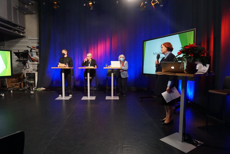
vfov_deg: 53.1
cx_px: 115
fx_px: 153
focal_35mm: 24
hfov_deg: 73.7
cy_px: 77
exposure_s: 1/160
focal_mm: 16
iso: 3200
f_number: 3.5
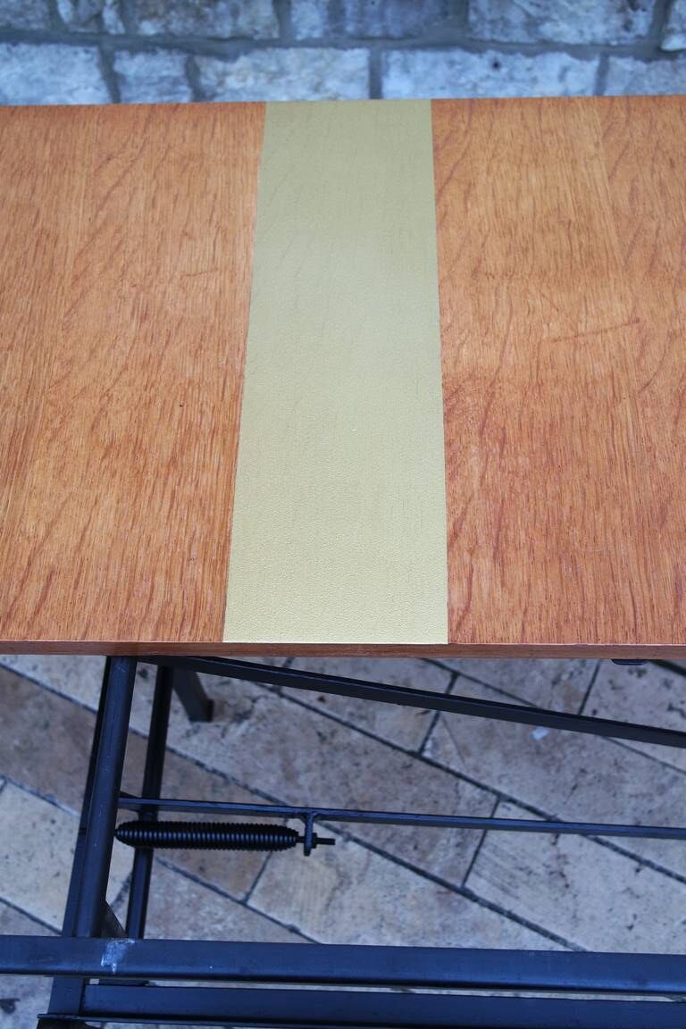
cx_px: 343
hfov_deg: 36.9
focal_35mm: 36
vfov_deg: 53.1
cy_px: 514
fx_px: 1029
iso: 400
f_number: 4
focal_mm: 24
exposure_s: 1/50
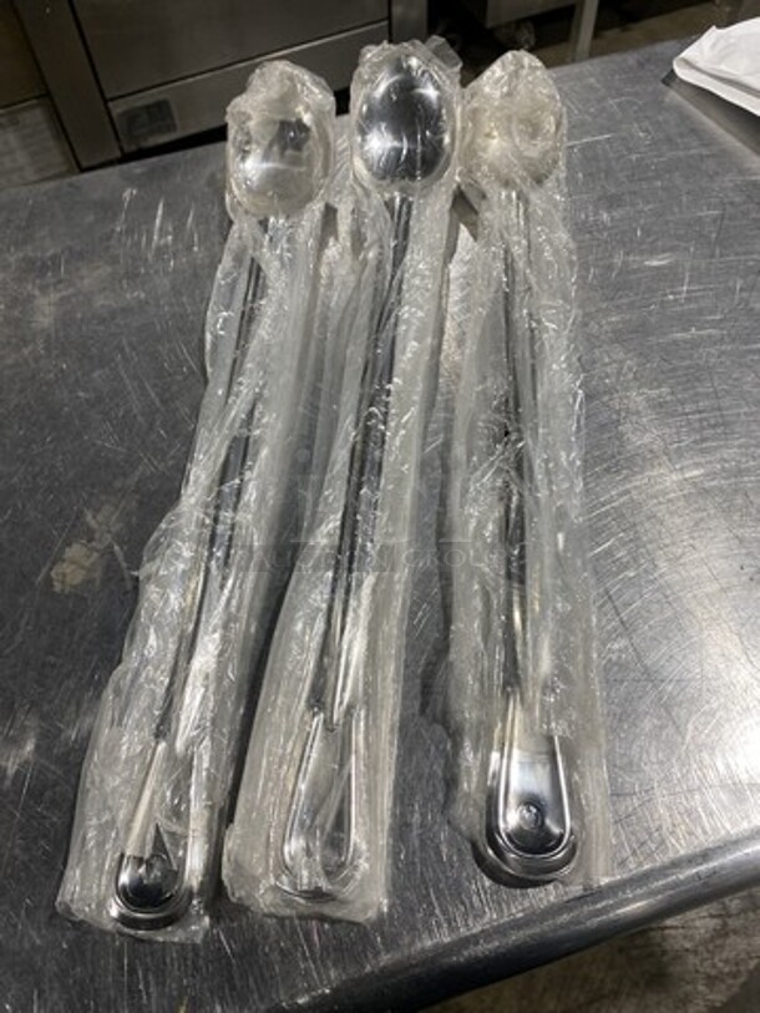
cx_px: 380
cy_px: 506
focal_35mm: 26
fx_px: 761
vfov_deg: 67.3
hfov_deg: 53.1
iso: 100
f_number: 1.8
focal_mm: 4.25
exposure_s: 1/121
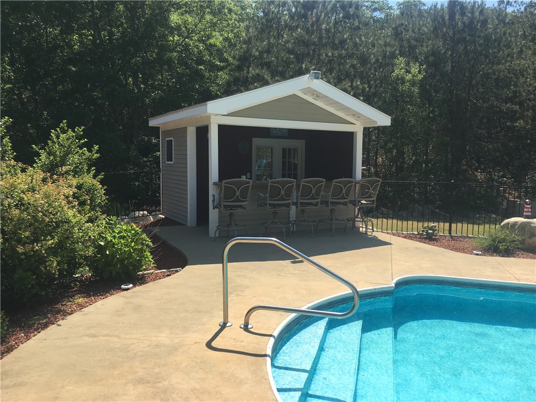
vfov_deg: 48.2
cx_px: 268
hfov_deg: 61.7
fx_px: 449
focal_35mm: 29
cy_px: 201
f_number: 2.2
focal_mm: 4.15
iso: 25
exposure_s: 1/1789
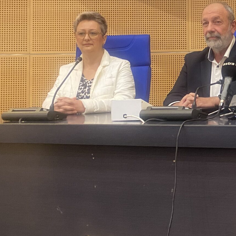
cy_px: 47
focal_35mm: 68
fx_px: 525
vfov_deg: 24.9
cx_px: 311
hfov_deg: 22.5
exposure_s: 1/50
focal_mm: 4.25
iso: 250
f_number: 1.8
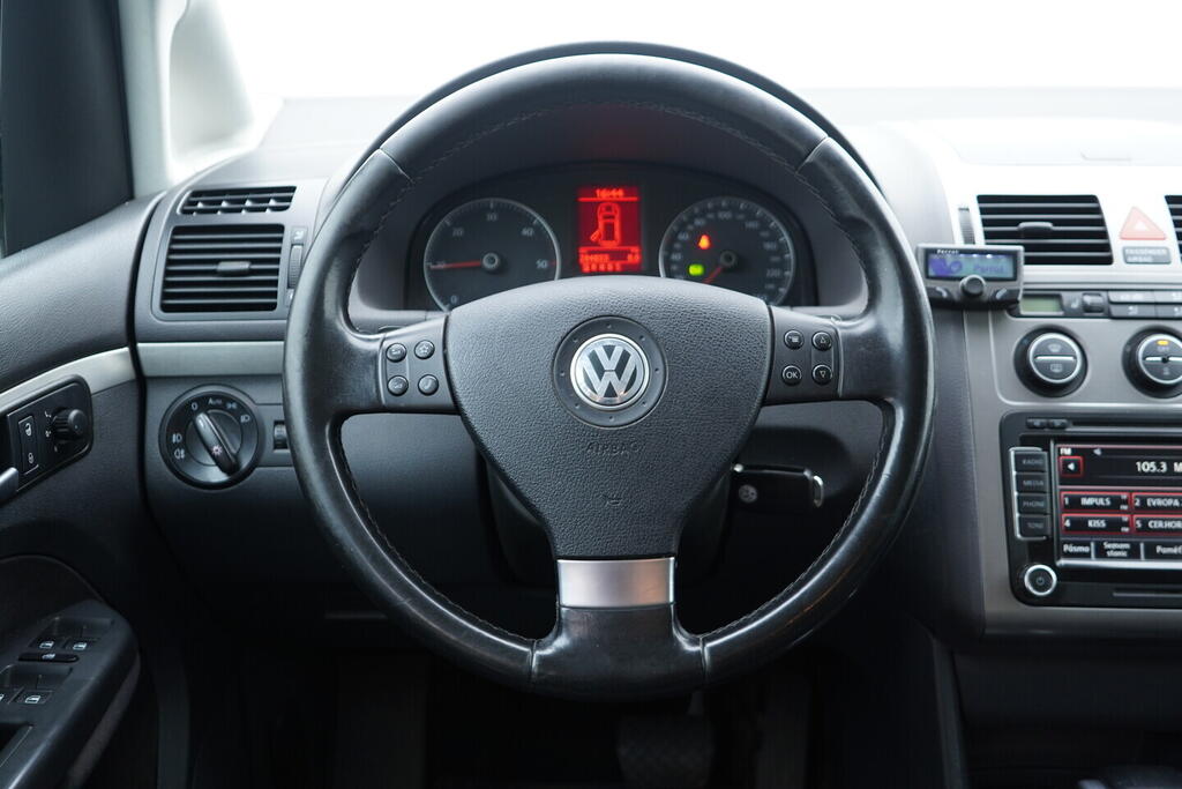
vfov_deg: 36.9
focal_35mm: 36
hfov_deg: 53.1
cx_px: 591
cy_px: 394
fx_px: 1182
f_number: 2.8
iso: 400
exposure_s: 1/40
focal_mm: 24
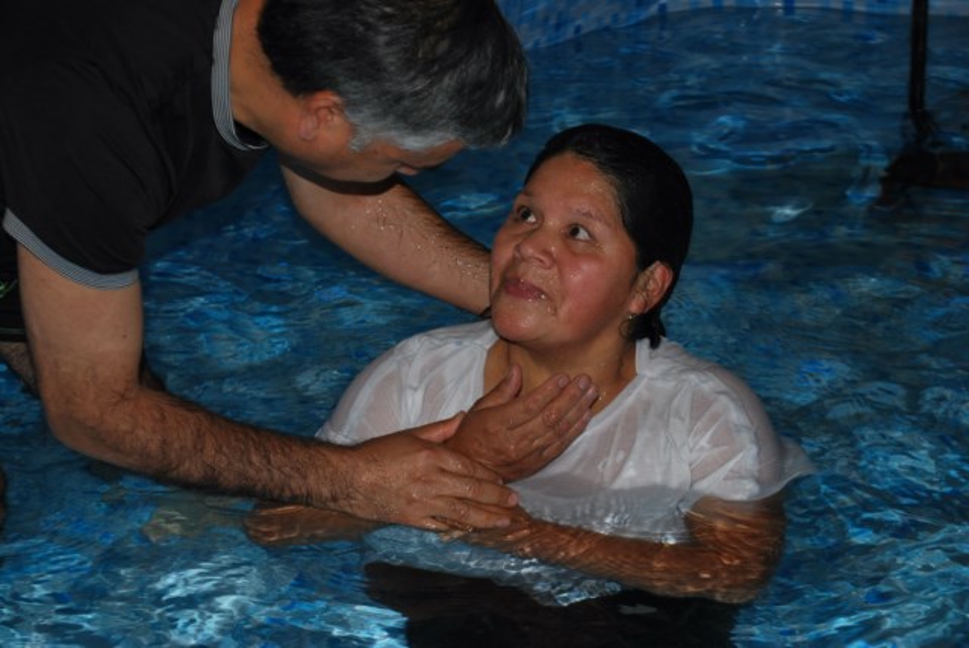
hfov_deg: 24.6
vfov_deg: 16.6
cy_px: 324
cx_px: 484
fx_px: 2223
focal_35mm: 82
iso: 200
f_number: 5.6
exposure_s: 1/60
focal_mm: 55
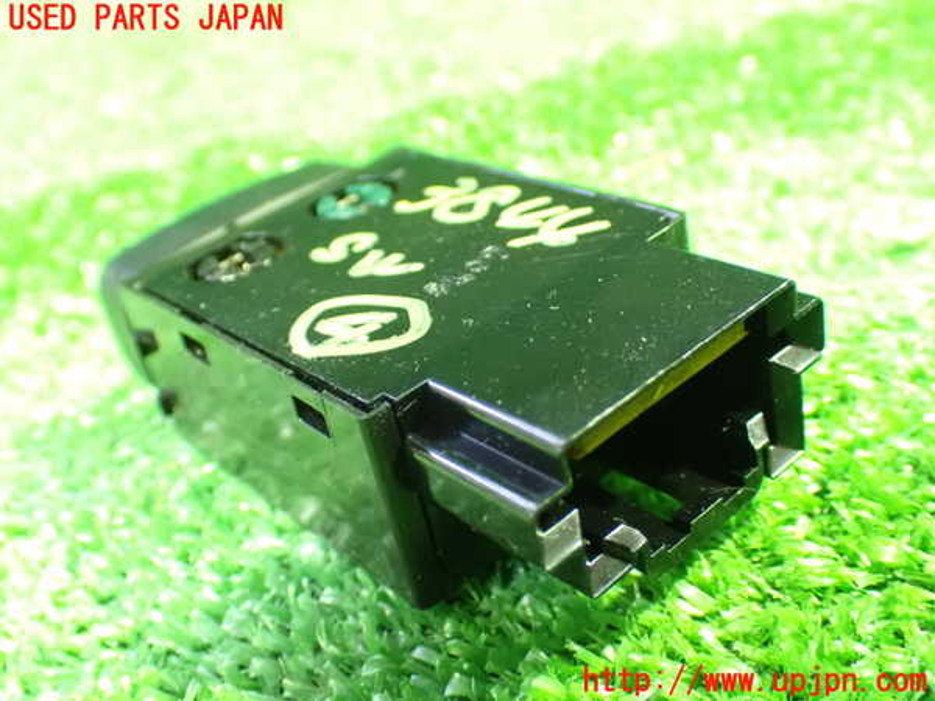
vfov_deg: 35.1
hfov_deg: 45.8
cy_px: 350
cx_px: 468
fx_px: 1107
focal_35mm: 41
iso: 1600
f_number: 2.8
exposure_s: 1/10
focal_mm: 7.31
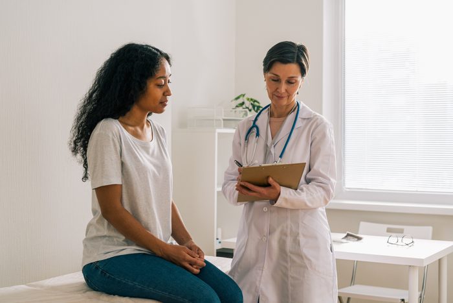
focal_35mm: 55
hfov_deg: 36.2
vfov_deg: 24.6
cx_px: 226
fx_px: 692
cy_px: 152
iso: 500
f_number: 3.5
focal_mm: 55
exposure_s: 1/80
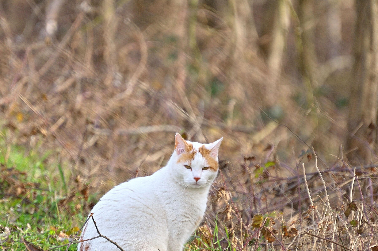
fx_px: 6324
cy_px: 156
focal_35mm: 603
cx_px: 175
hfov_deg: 3.4
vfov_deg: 2.3
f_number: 5.6
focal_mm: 300
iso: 200
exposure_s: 1/250
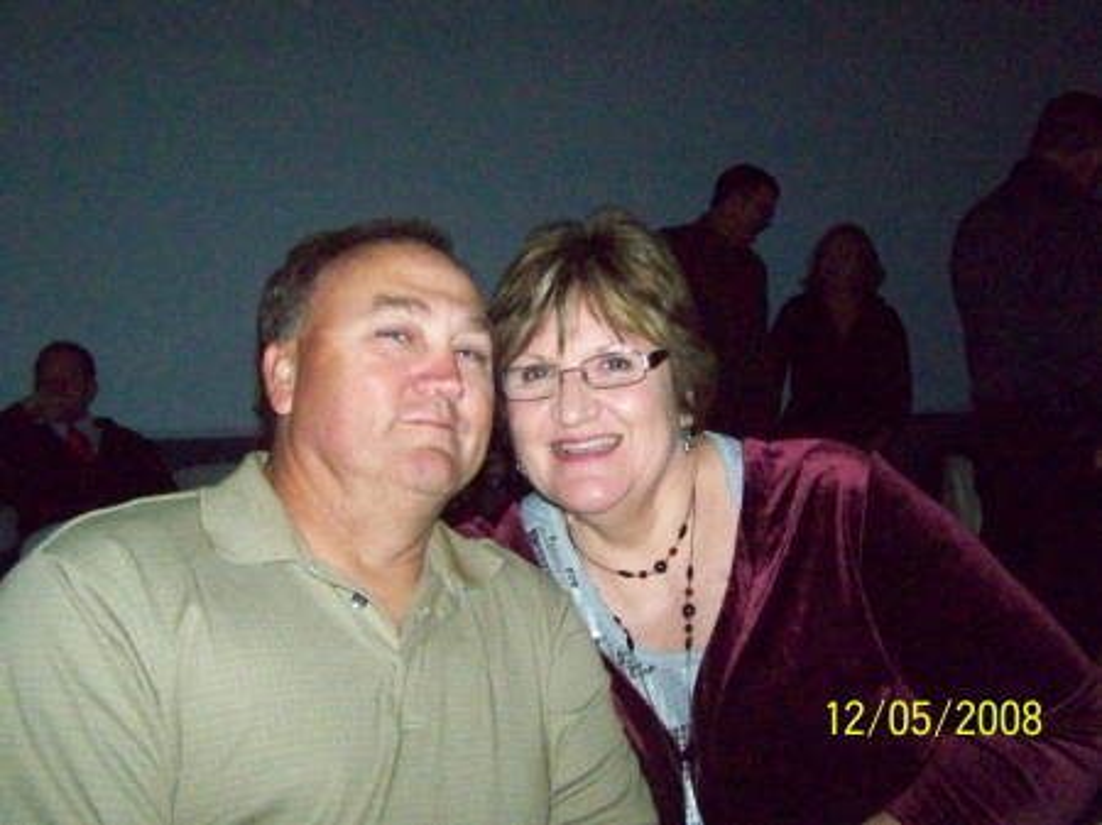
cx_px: 551
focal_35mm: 38
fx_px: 1209
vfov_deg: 37.7
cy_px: 412
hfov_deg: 49.0
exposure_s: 1/60
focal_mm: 6.3
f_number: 2.8
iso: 1600
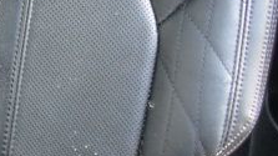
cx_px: -314
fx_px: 957
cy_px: 47
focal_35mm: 130
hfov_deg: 13.6
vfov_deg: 9.3
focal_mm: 18
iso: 1600
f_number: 5.6
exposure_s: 1/15
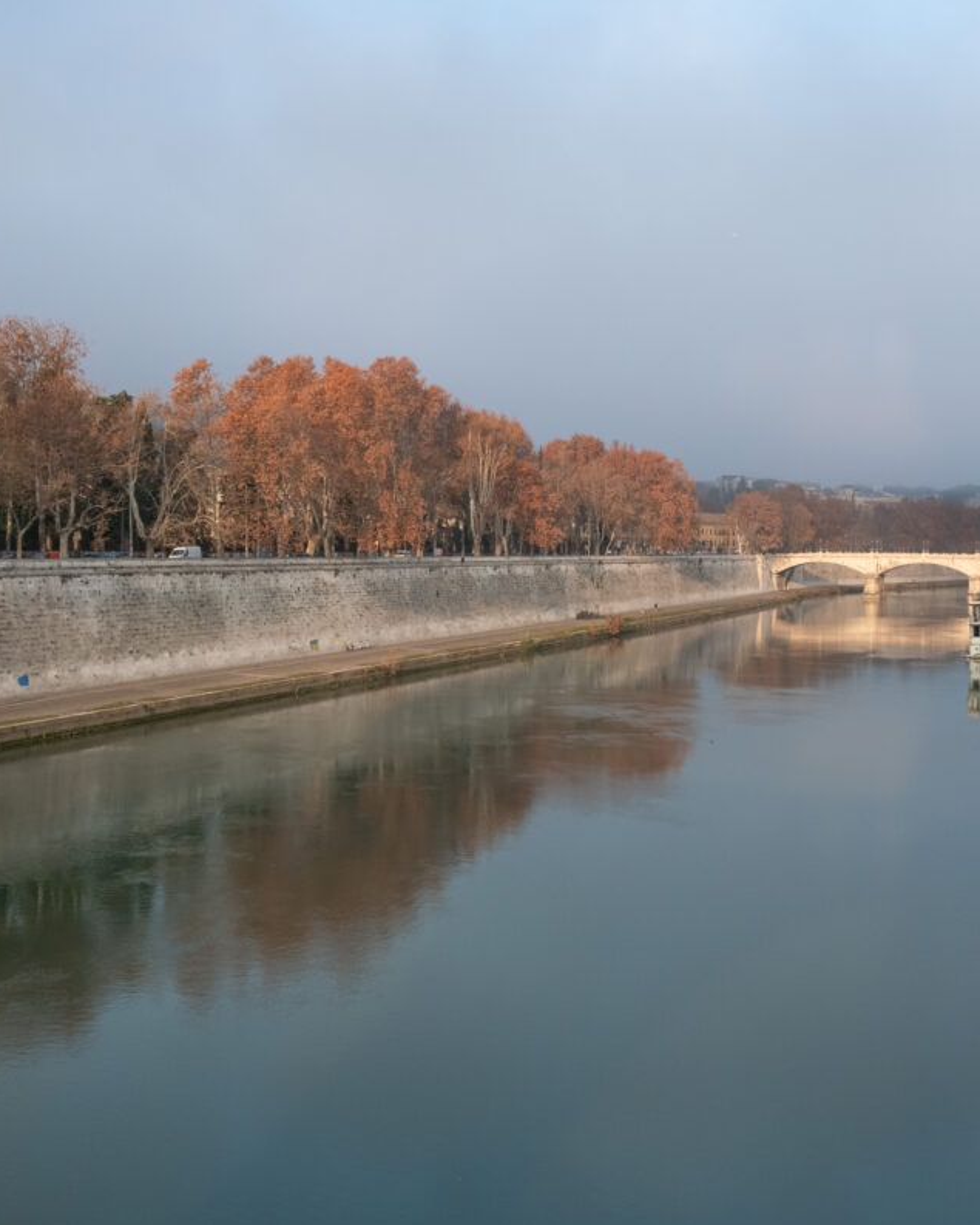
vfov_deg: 42.0
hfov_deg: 33.7
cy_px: 615
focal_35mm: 44
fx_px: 1594
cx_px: 696
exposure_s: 1/180
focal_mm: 20.5
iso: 500
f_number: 10
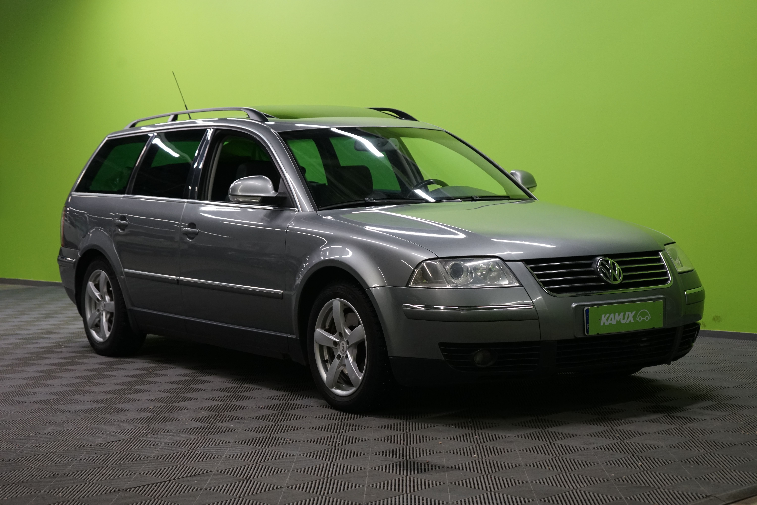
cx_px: 378
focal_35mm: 67
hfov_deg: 30.1
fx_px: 1409
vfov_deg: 20.3
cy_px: 252
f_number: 5.6
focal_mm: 67
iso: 1600
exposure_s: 1/160
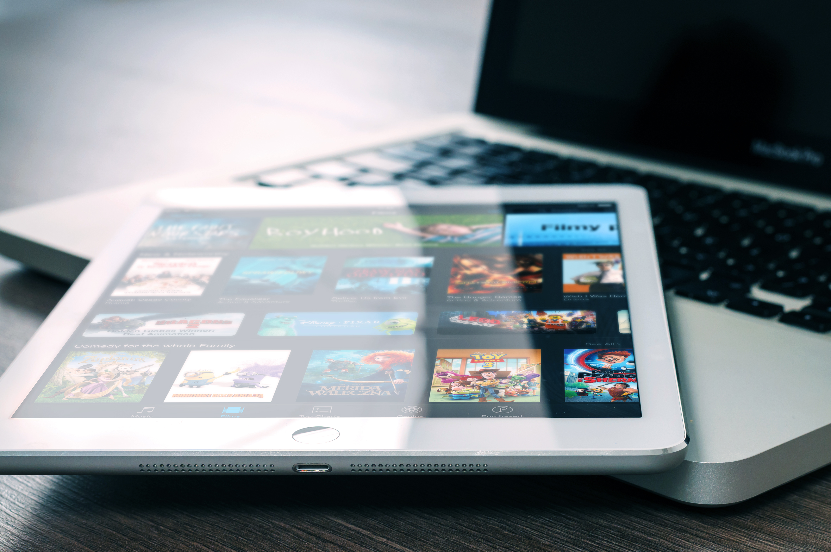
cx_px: 416
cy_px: 276
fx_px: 1729
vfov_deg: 18.1
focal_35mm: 75
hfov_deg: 27.0
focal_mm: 50
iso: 200
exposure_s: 1/200
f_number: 8
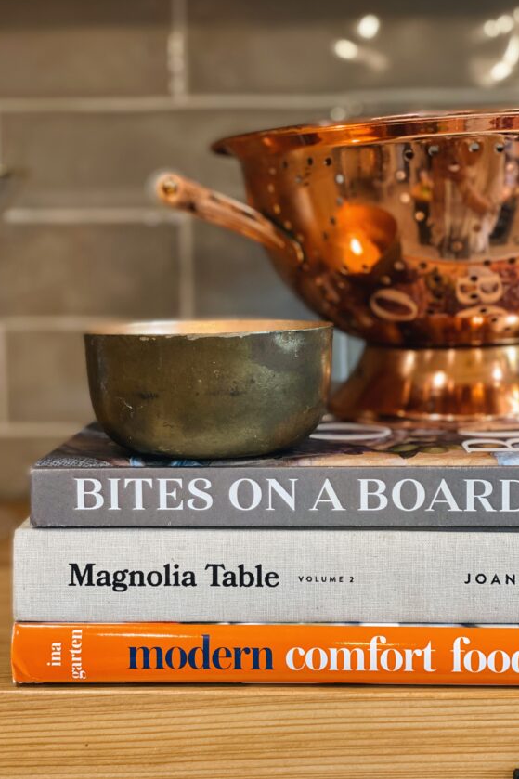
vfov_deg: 36.3
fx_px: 1190
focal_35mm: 55
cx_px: 245
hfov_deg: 24.6
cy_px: 386
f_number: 2
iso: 125
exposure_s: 1/40
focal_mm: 6
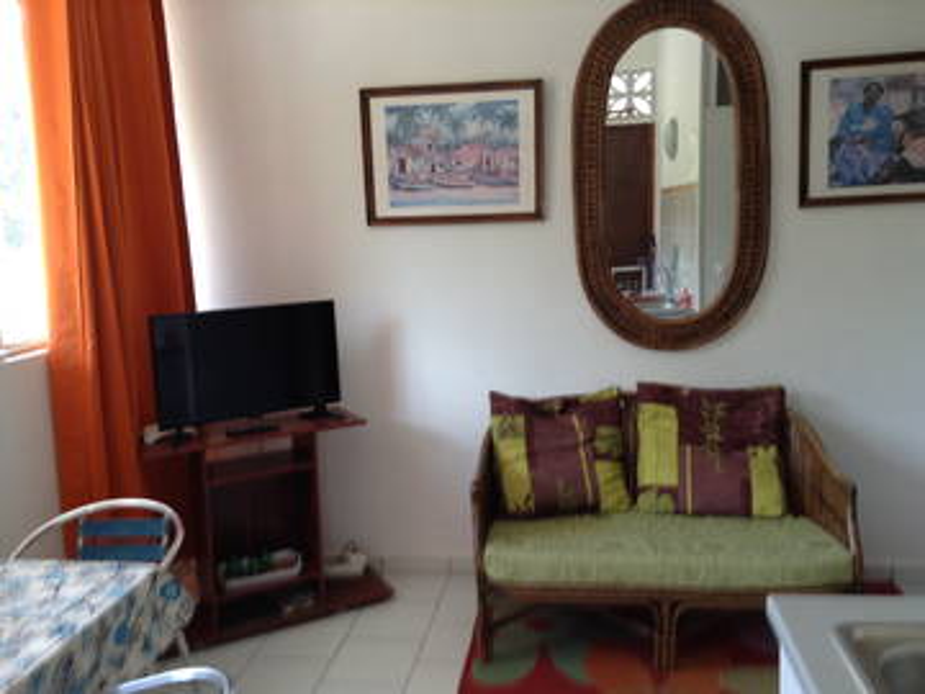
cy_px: 347
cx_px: 462
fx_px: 882
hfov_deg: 55.4
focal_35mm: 33
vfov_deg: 42.9
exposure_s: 1/24
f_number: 2.4
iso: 25
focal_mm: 3.3
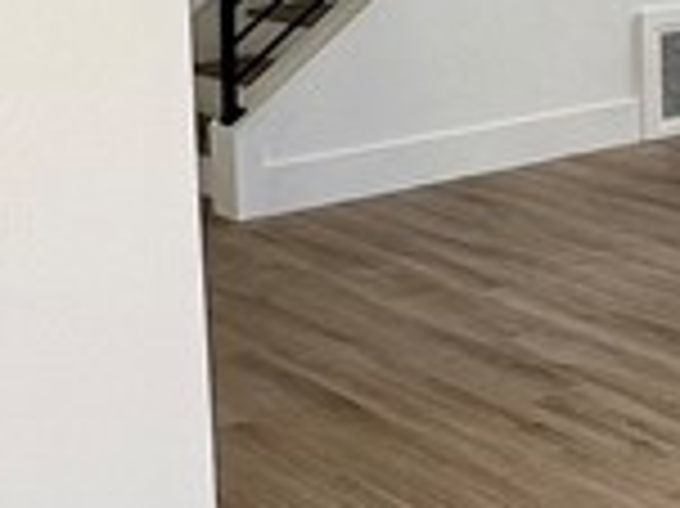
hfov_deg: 21.1
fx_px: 1727
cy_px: -49
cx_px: 757
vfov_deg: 16.3
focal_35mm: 88
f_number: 1.8
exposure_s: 1/99
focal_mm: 1.57
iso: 32
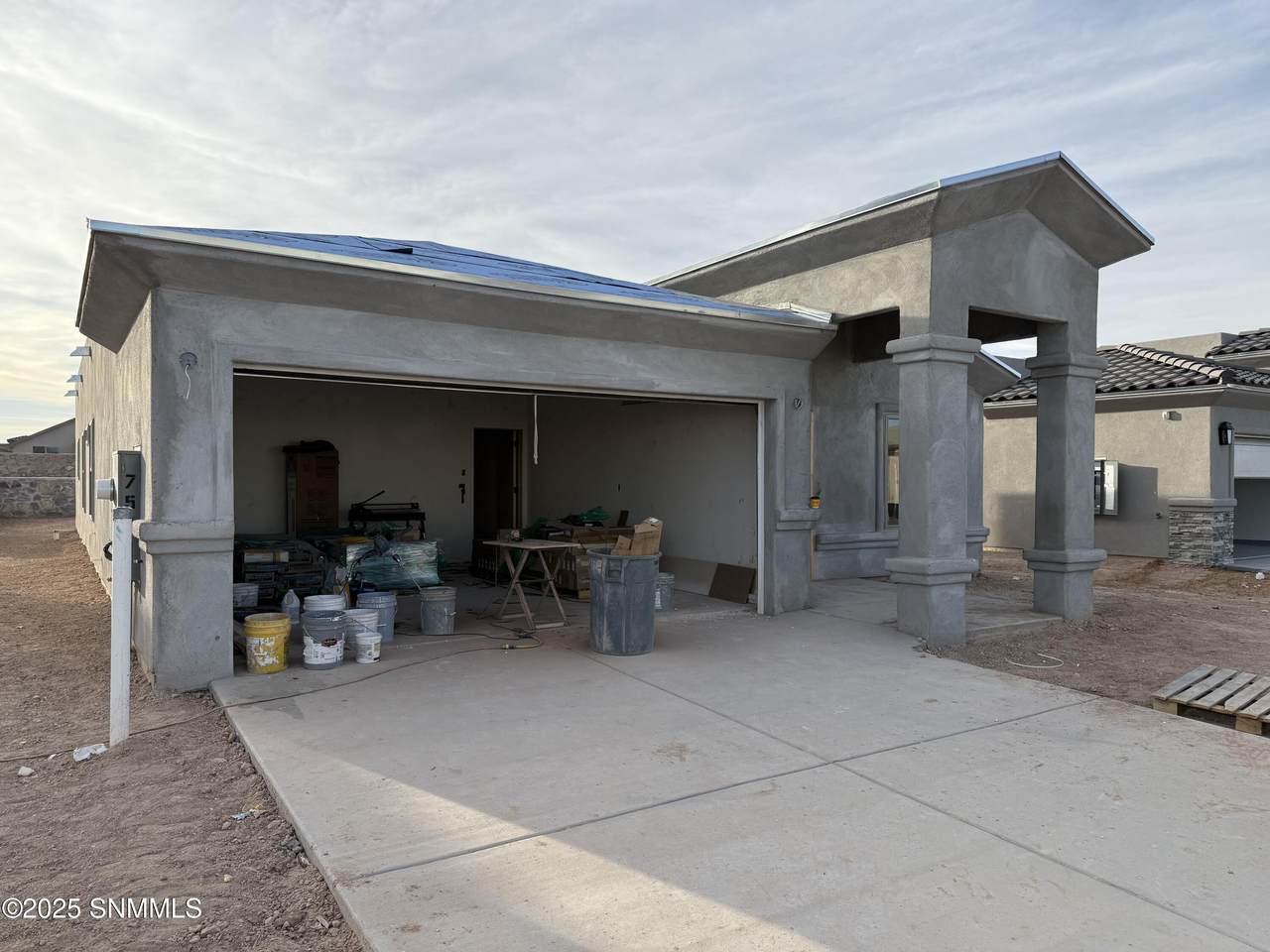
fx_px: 881
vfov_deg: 56.8
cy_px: 476
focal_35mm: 24
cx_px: 635
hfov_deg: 71.6
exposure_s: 1/3425
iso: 100
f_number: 1.78
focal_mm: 6.76
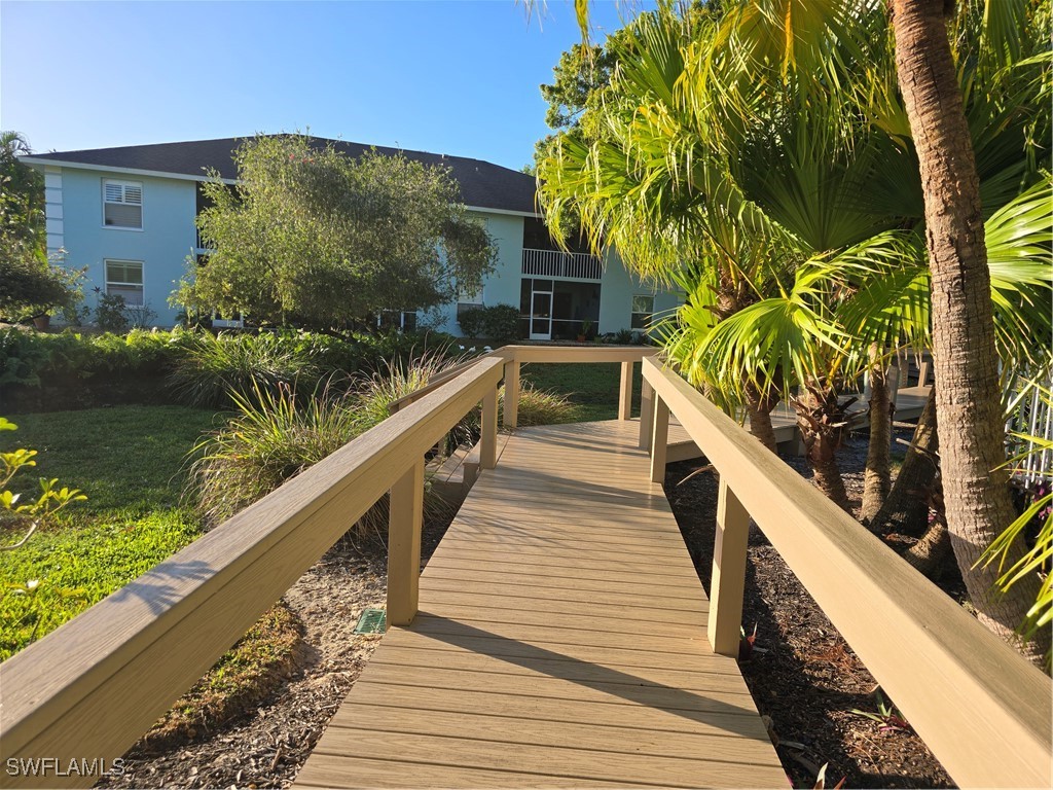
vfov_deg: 58.9
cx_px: 526
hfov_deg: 73.9
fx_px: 700
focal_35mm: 23
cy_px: 395
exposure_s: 1/507
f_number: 1.7
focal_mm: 6.3
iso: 12
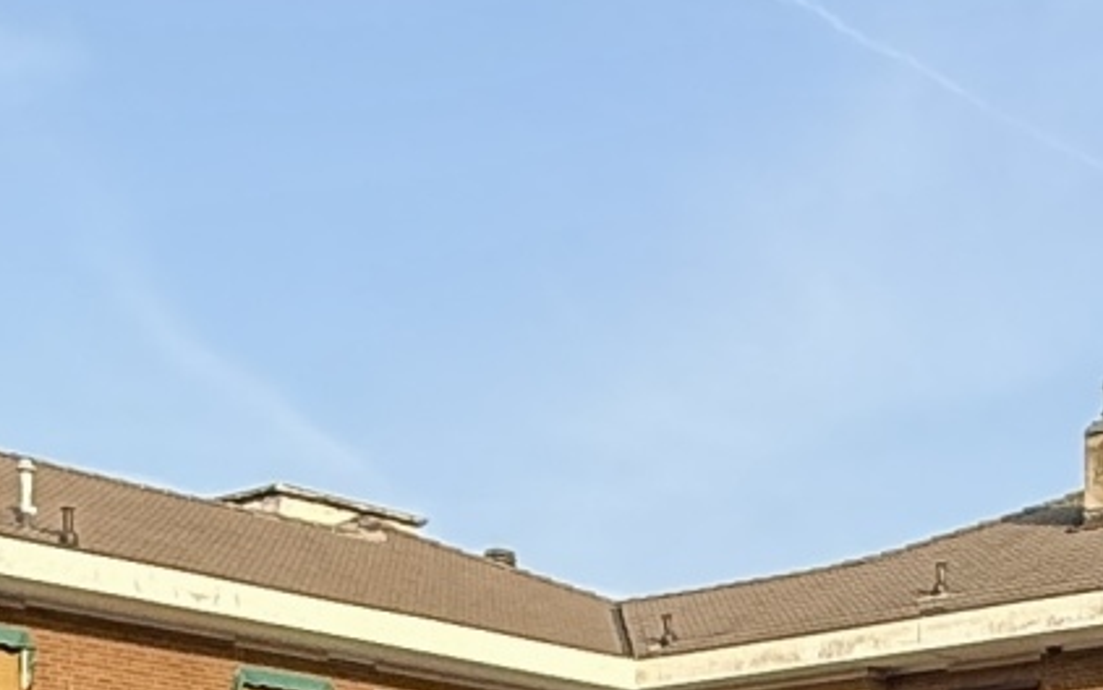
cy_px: 1134
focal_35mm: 90
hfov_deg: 22.8
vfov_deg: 13.4
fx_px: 2706
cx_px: 855
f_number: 2.2
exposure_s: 1/876
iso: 50
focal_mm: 2.22
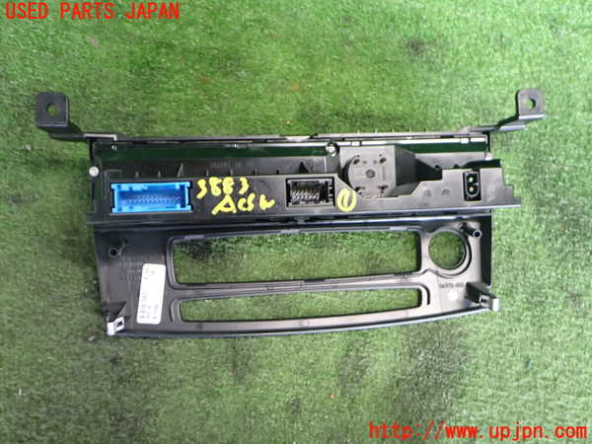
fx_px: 513
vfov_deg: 46.8
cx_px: 296
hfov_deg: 60.0
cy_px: 222
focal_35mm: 30
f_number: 2.3
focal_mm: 5.4
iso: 500
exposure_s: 1/30
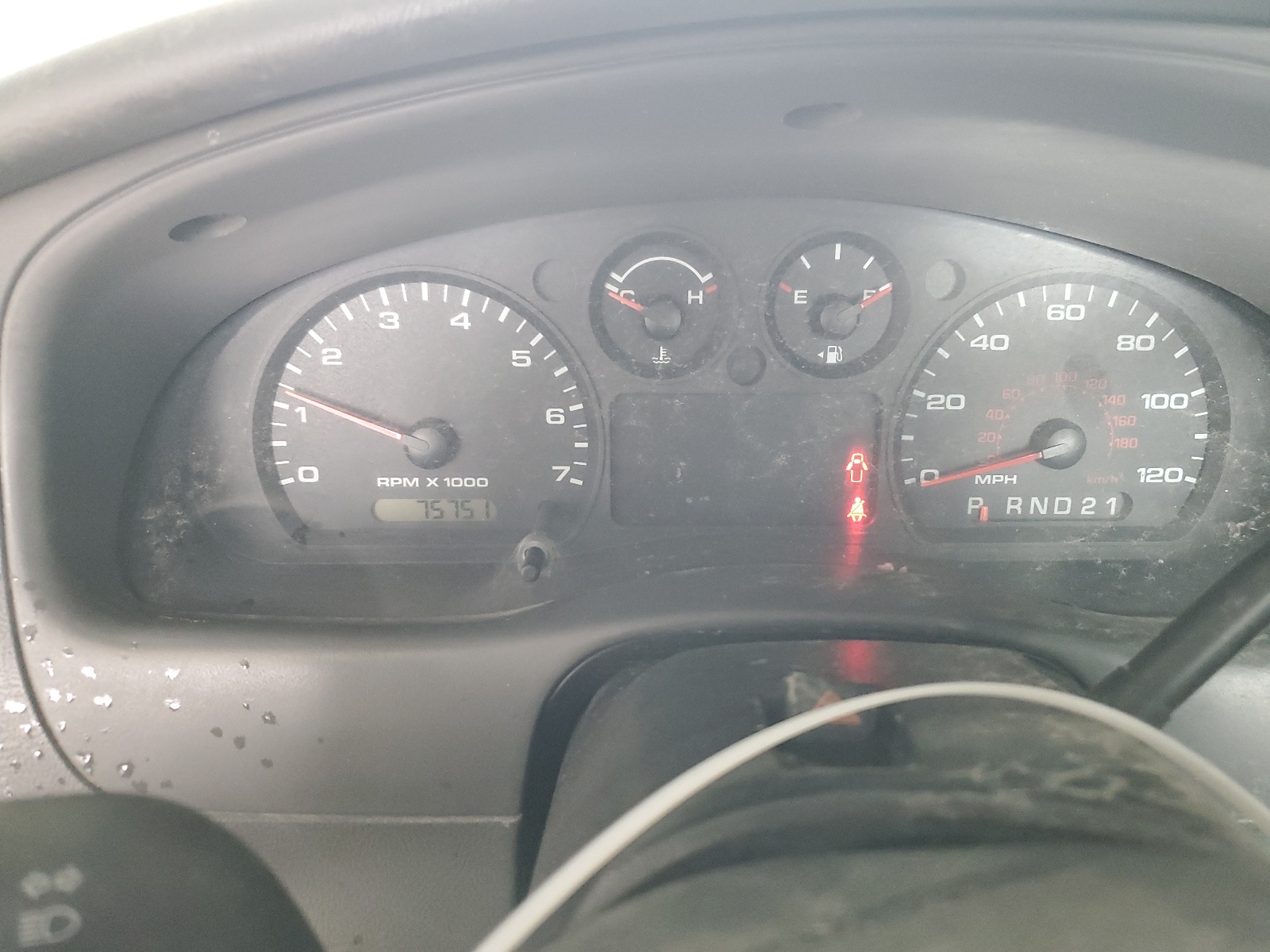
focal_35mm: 26
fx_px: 954
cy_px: 476
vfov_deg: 53.1
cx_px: 635
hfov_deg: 67.3
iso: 324
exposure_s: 1/50
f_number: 1.5
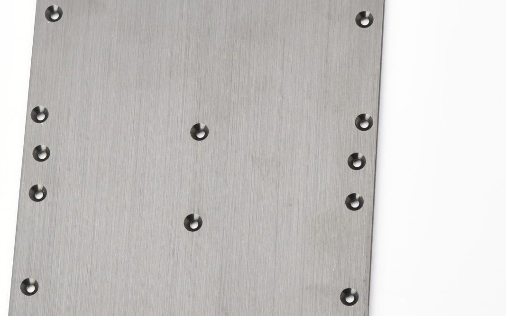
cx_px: 203
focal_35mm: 208
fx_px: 2868
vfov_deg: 6.3
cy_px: 154
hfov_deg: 10.1
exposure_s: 1/100
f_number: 8
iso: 1000
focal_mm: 85
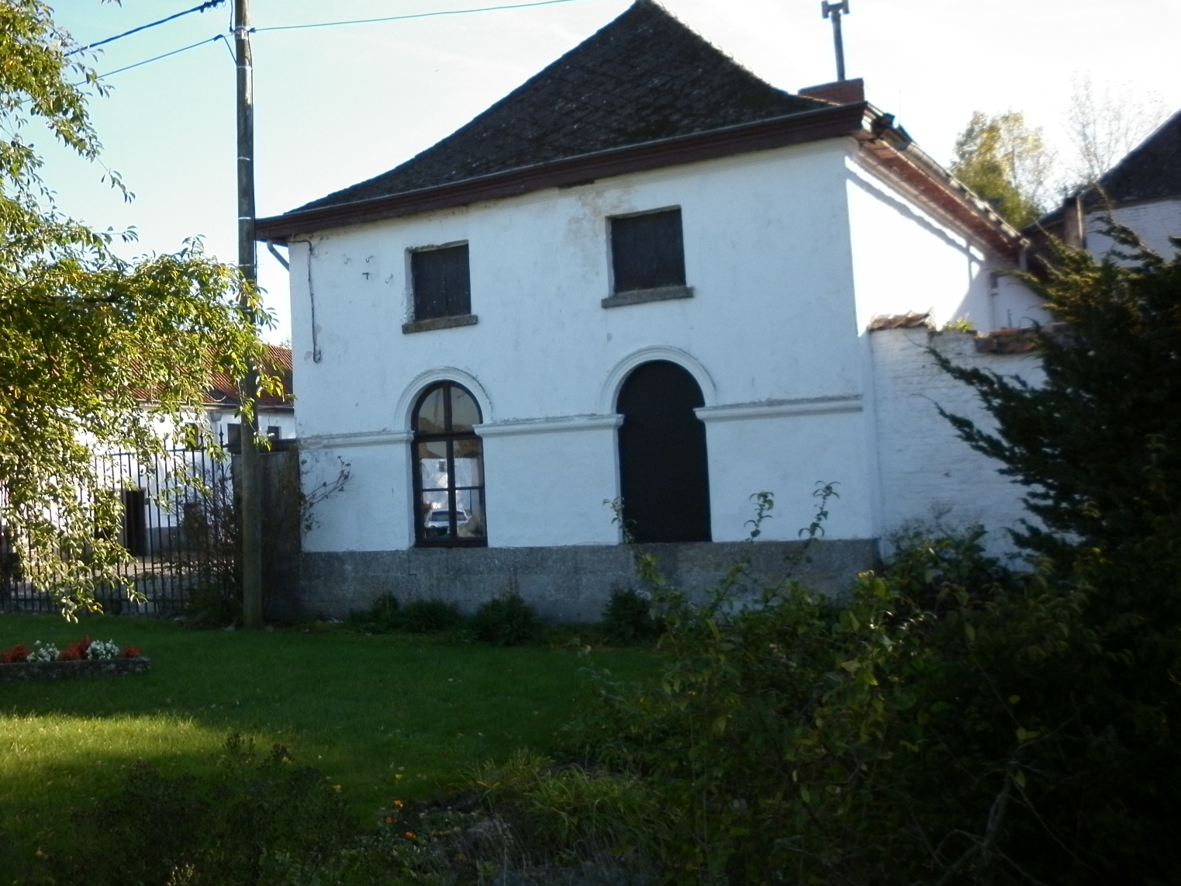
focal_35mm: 39
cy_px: 373
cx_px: 431
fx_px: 1330
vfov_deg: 36.7
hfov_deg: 47.4
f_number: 2.8
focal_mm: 5.3
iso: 80
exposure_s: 1/400
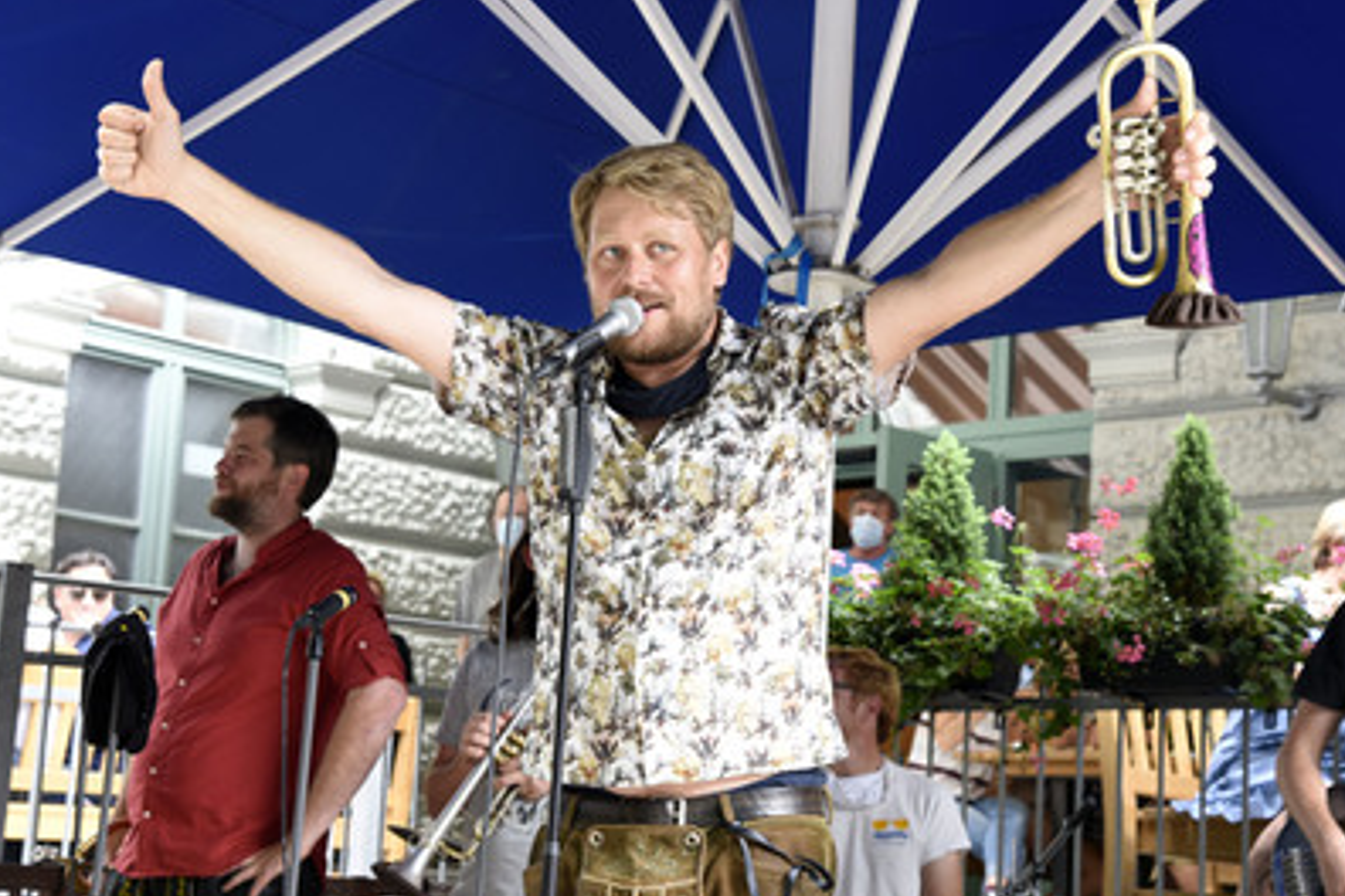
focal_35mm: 74
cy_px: 451
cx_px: 691
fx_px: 2765
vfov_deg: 18.4
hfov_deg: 27.3
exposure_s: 1/60
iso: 1250
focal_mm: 65
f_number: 6.3
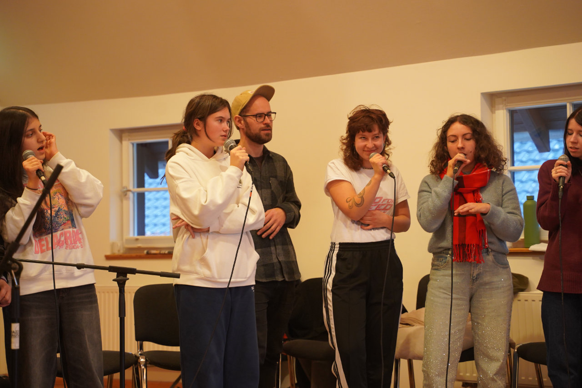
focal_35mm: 70
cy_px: 194
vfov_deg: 19.5
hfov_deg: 28.8
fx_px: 1131
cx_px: 291
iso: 2000
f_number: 4
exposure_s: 1/160
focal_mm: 70
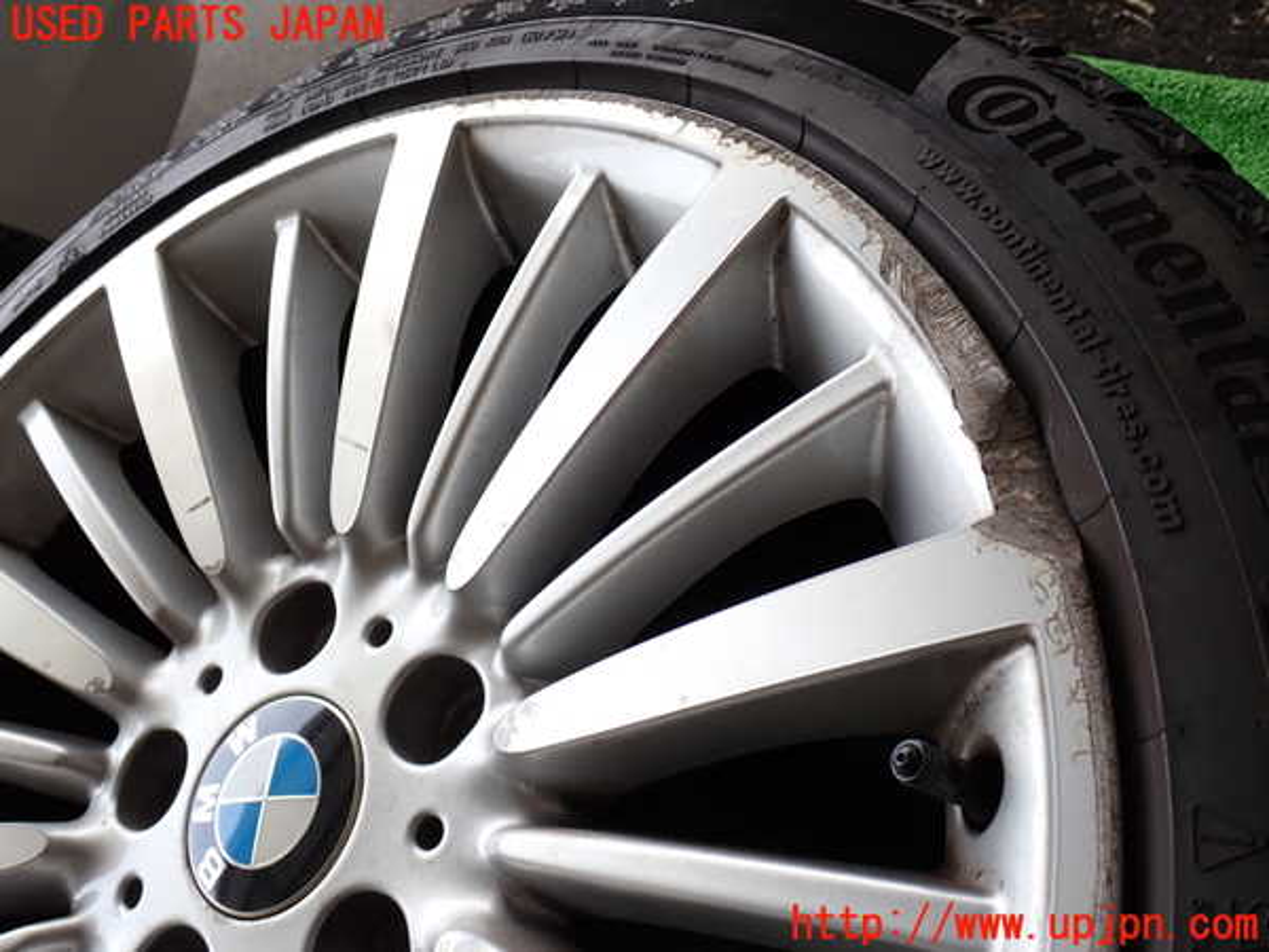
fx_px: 1173
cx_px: 634
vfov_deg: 44.2
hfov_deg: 56.8
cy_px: 476
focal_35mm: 32
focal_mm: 5.79
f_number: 3.2
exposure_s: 1/125
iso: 100
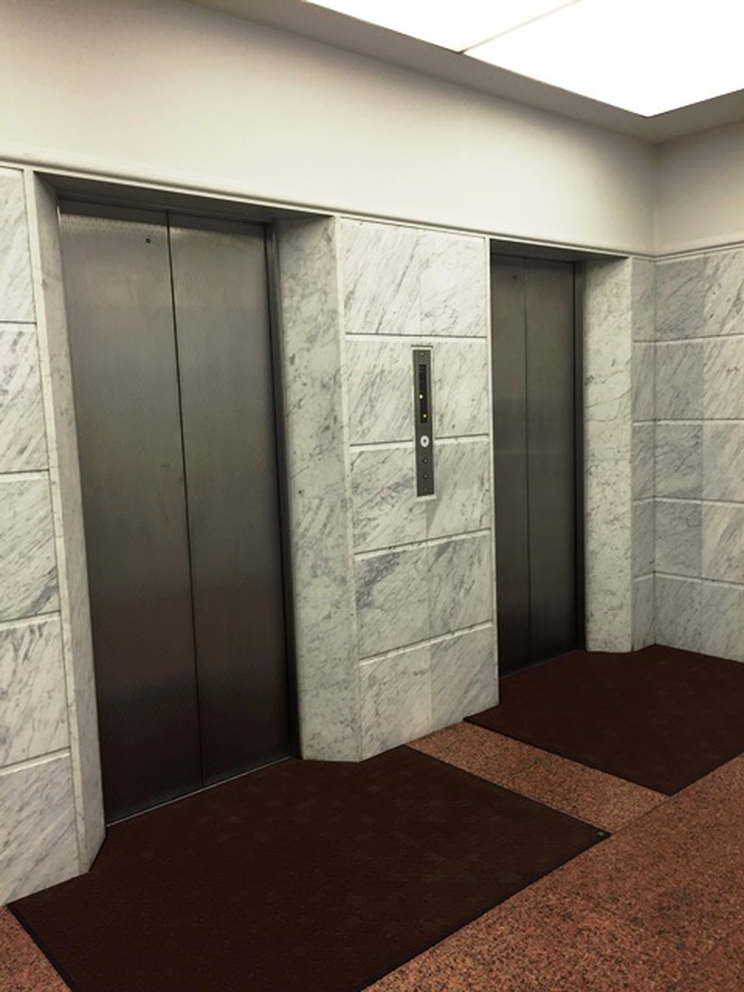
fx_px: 831
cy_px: 496
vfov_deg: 61.7
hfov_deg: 48.2
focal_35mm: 29
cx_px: 372
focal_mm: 4.15
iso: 50
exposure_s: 1/30
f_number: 2.2
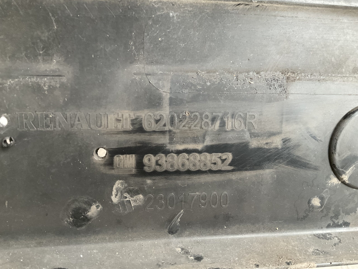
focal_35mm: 29
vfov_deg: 48.2
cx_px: 179
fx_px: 300
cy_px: 134
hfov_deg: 61.7
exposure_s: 1/33
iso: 250
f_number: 1.8
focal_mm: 3
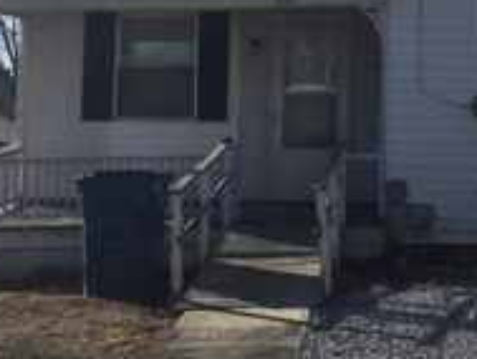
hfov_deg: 23.4
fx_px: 1131
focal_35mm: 82
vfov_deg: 17.6
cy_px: 4
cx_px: 391
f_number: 2.4
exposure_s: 1/1631
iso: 25
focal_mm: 3.3
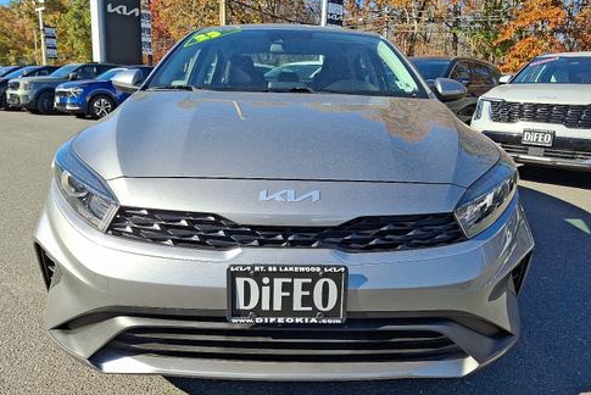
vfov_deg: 47.9
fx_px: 443
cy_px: 216
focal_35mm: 27
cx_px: 296
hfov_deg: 67.4
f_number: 1.8
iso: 25
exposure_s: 1/769
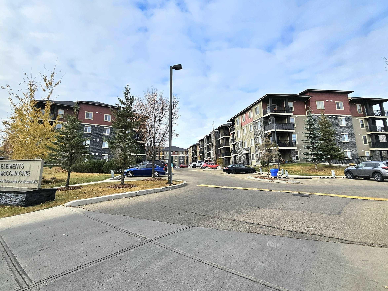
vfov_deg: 74.4
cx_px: 180
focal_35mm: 17
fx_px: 191
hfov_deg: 90.9
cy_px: 126
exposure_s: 1/2000
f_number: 2.2
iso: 50
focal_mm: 2.2
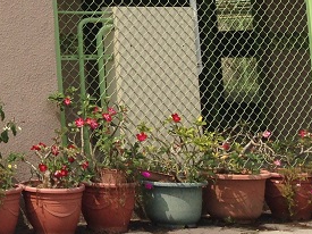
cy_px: -101
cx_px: -213
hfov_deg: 14.8
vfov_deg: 11.9
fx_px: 1081
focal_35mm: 120
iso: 50
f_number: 2.4
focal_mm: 4.12
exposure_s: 1/1595
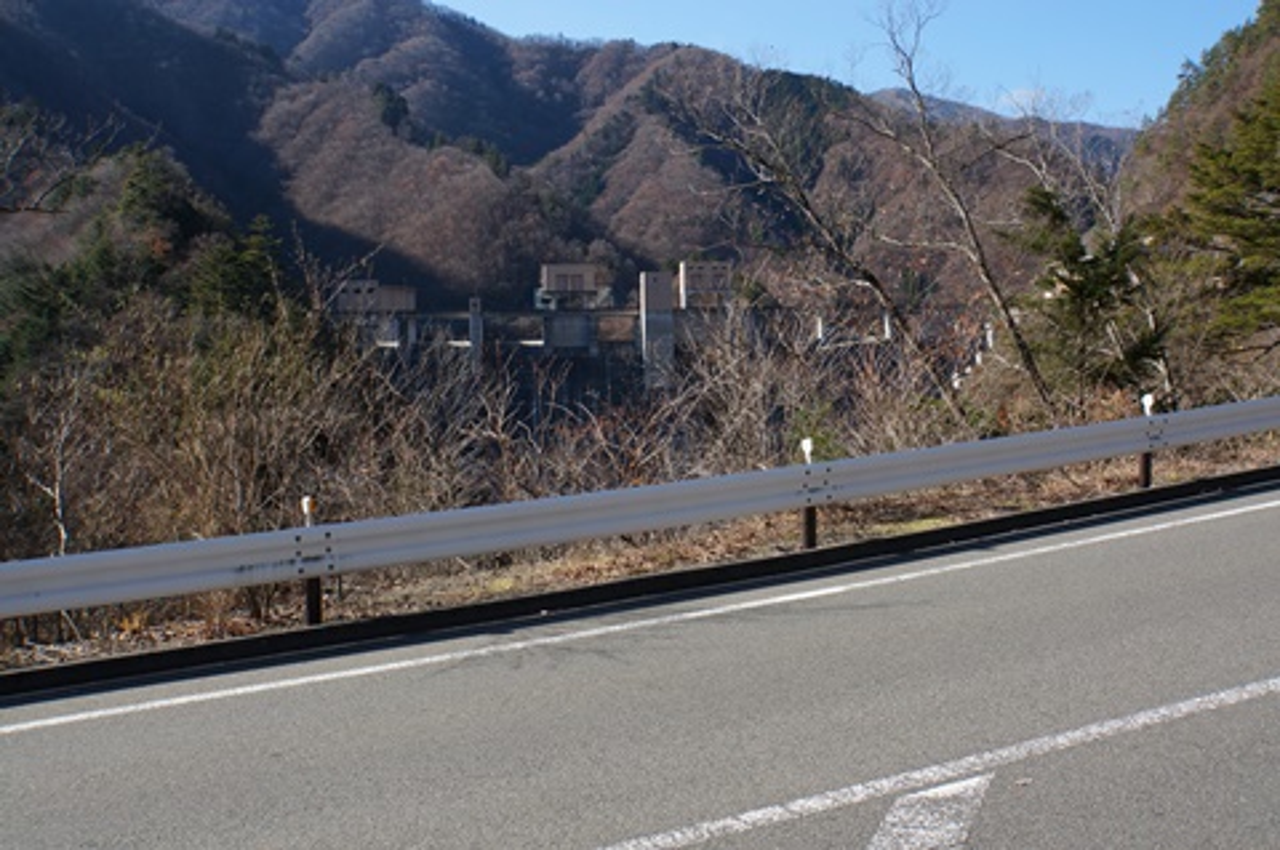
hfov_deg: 55.0
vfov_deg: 38.1
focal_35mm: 35
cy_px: 425
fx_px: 1231
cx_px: 640
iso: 100
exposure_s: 1/100
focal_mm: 23.1
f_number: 9
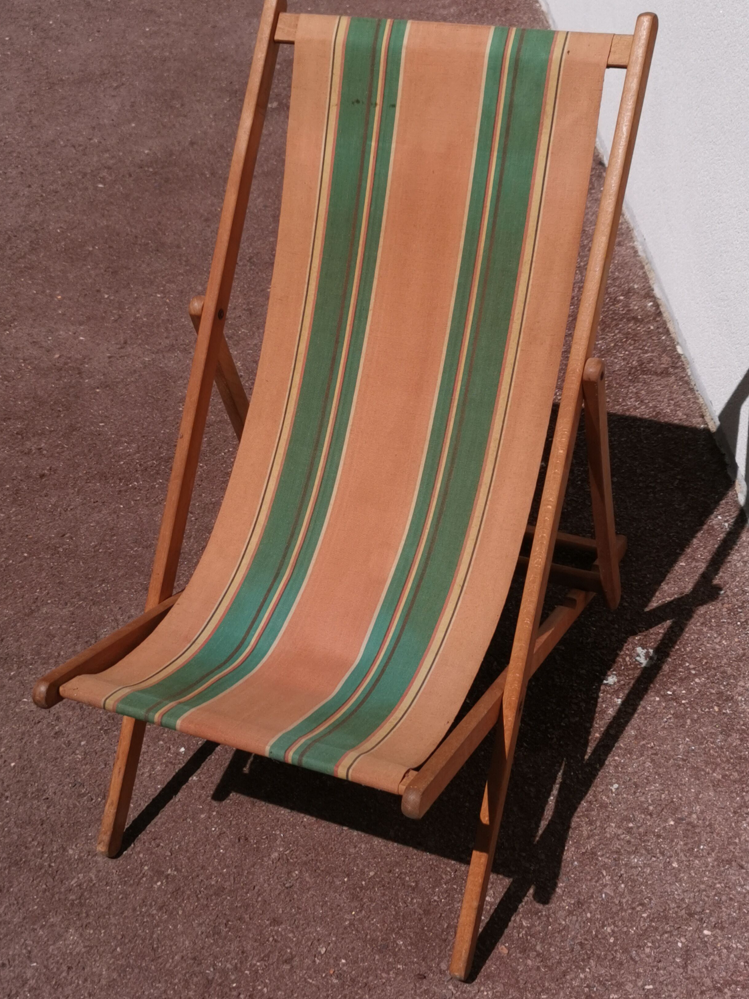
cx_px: 331
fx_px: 1356
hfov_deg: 30.9
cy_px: 469
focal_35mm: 47
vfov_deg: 40.4
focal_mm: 5.58
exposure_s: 1/6329
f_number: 1.8
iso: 50
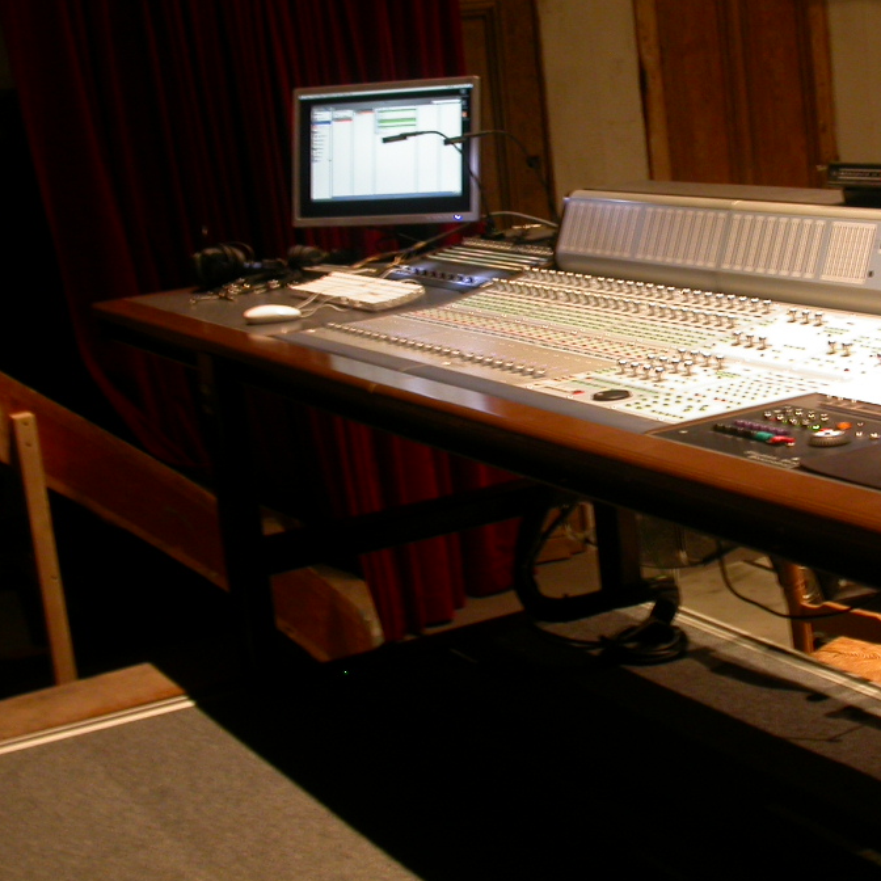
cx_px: 701
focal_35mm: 64
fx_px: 1843
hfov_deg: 26.4
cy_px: 343
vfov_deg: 26.8
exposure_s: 1/6
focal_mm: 7.85
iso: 100
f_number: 2.6
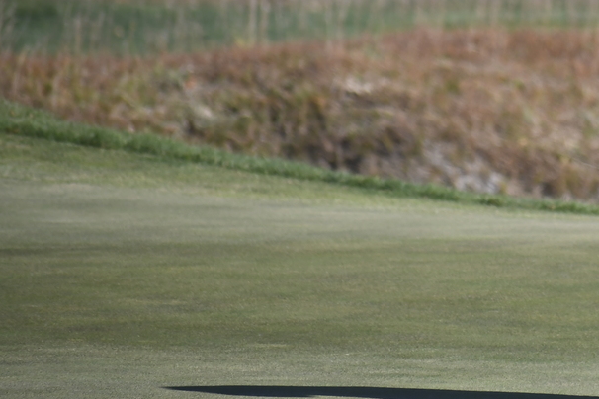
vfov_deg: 1.9
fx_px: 12362
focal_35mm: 743
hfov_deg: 2.8
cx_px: 729
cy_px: 23
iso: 400
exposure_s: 1/2500
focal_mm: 200
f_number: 5.3
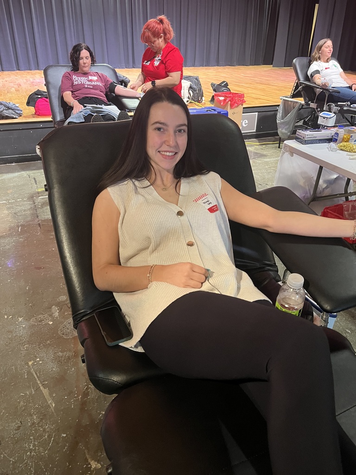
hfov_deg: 53.1
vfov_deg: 67.3
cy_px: 238
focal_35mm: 26
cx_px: 178
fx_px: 357
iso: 500
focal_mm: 5.1
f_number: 1.6
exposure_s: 1/30
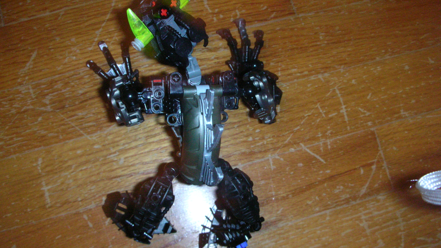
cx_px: 216
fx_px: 456
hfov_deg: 51.6
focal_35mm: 39
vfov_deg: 30.4
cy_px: 145
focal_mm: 5.8
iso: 200
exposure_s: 2
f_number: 3
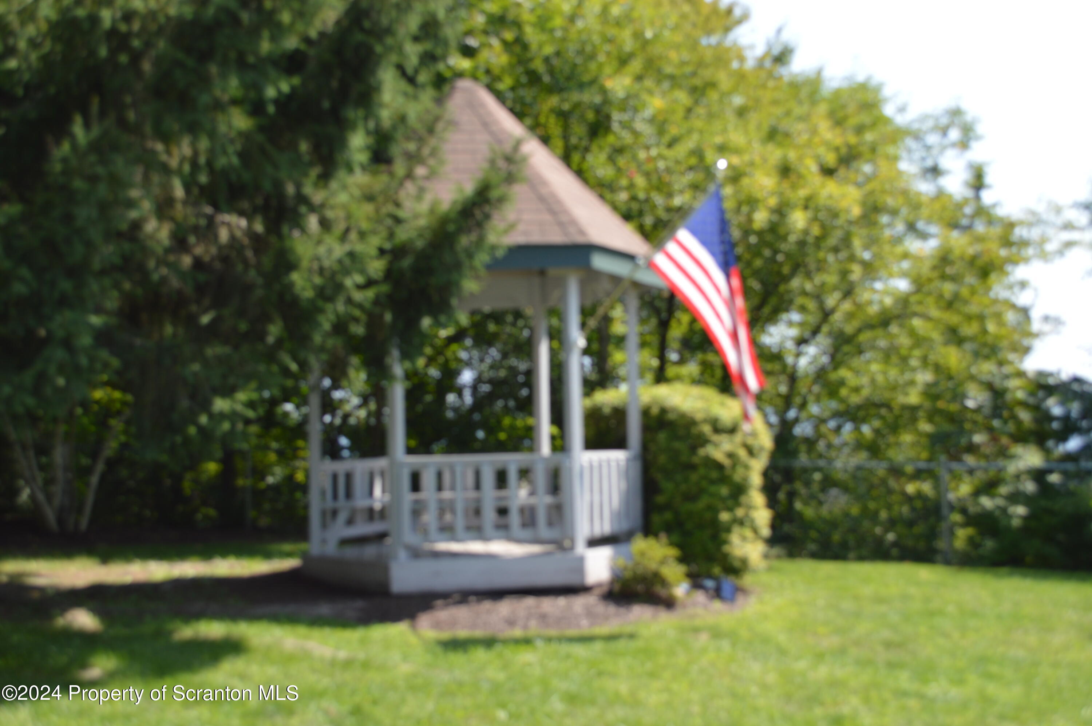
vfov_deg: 30.8
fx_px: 1318
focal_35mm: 44
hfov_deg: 45.0
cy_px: 363
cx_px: 546
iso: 100
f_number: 5
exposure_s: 1/200
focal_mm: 29
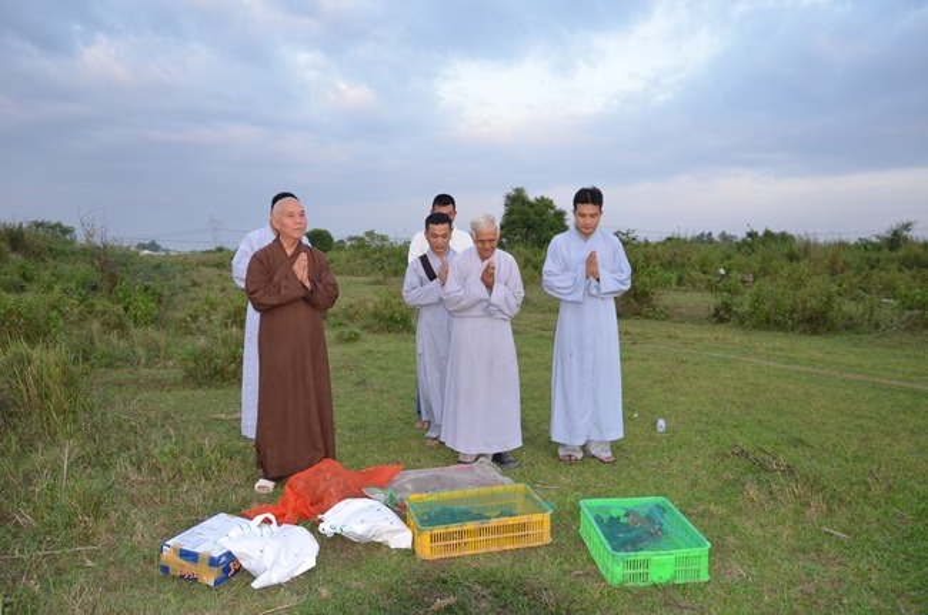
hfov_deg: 67.5
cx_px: 464
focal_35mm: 27
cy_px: 308
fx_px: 695
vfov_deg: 47.8
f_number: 5
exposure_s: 1/250
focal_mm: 18
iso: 640
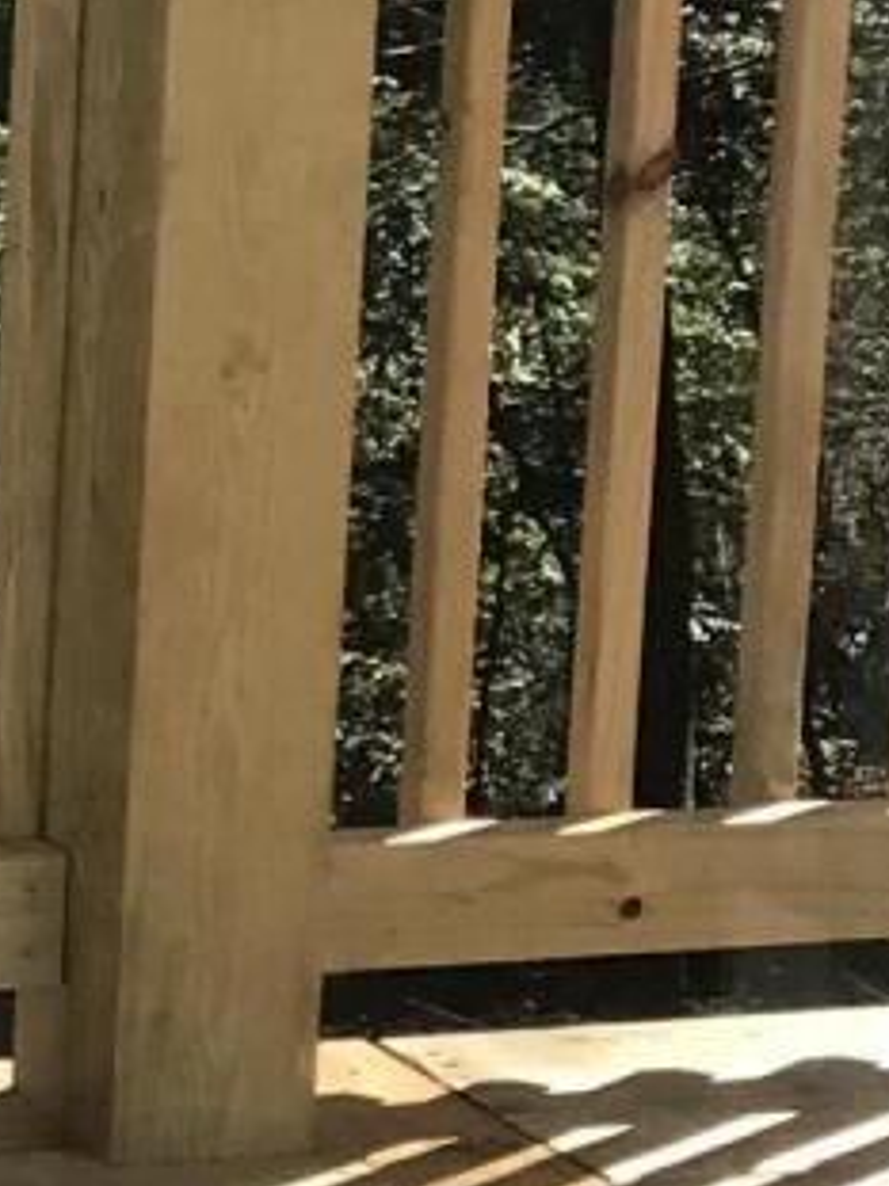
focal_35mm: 180
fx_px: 6168
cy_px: 191
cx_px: -1900
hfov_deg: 7.2
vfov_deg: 10.9
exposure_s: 1/894
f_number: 1.8
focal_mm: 3.99
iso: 20
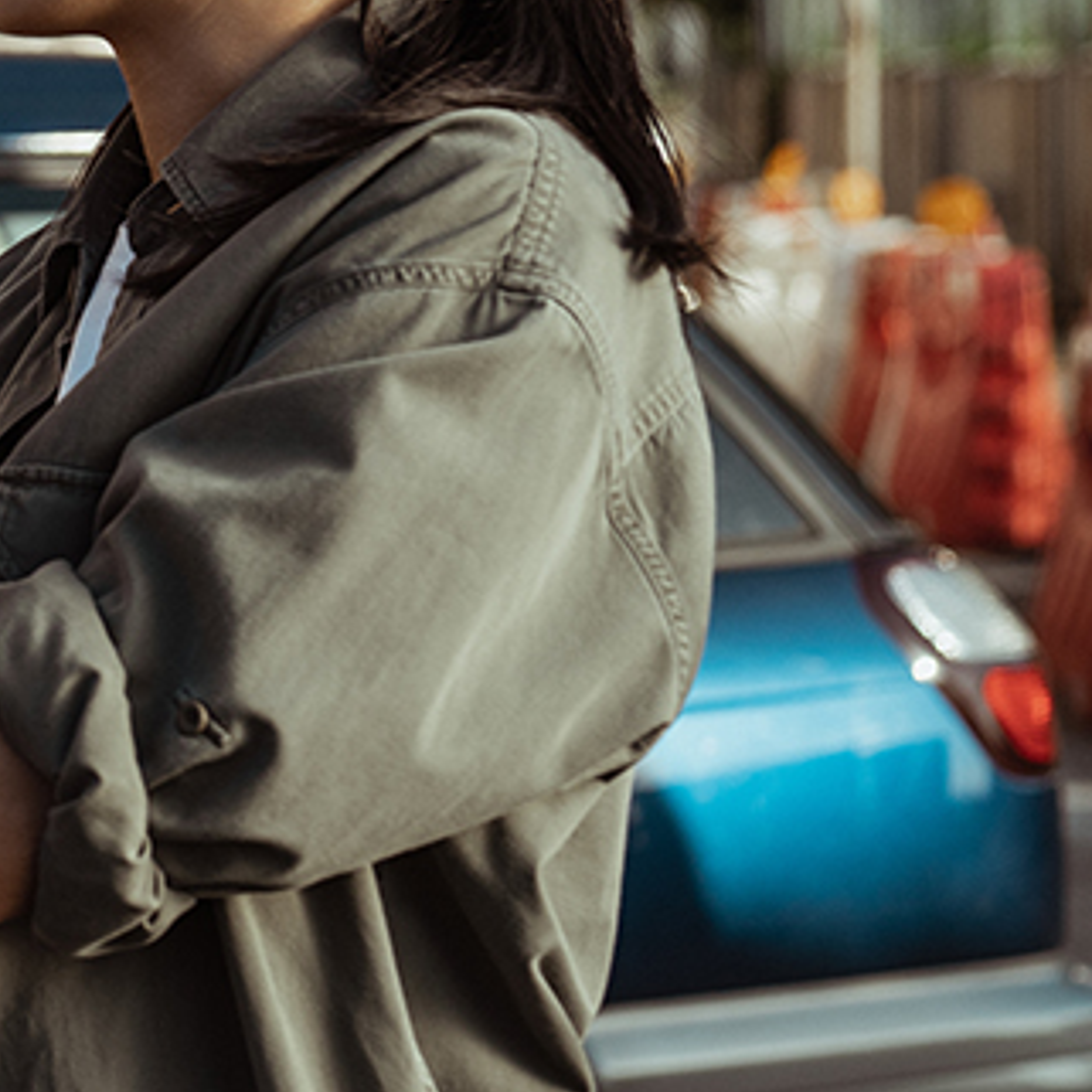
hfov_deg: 9.1
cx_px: -1075
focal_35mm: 181
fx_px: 6460
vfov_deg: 9.7
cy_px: 655
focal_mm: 50
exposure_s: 1/1250
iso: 160
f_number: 3.2
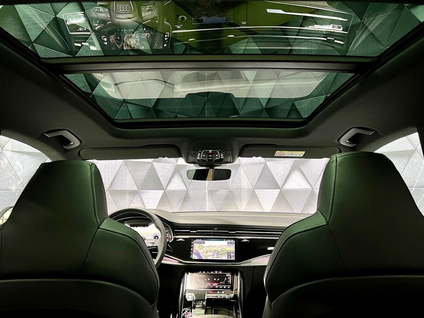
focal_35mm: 26
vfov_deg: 53.1
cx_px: 212
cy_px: 159
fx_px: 318
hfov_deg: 67.3
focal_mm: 5.7
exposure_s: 1/26
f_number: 1.5
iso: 1000
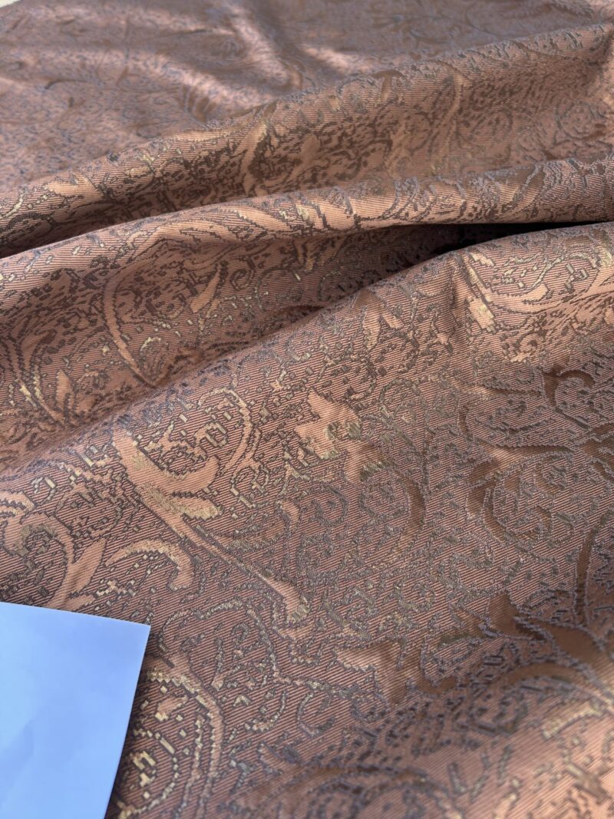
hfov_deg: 53.1
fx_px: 615
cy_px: 410
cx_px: 307
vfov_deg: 67.3
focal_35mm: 26
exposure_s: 1/155
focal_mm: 5.7
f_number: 1.5
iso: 40
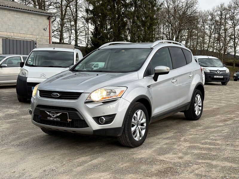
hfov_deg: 39.7
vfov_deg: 30.3
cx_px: 120
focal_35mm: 48
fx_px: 331
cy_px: 90
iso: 80
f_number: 1.78
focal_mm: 6.86
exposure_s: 1/260
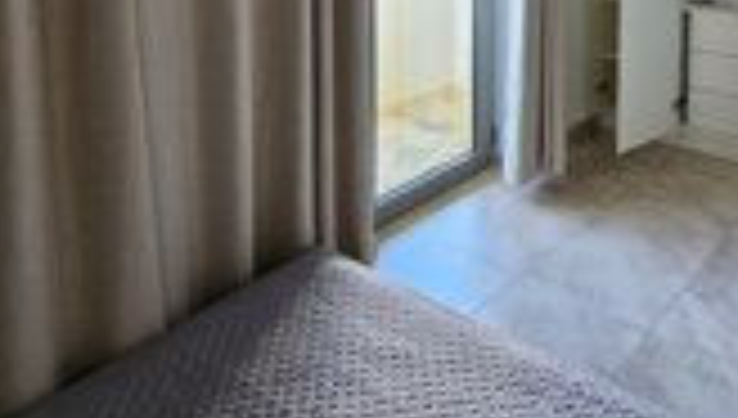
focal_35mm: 31
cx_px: 576
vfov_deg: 32.0
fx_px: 608
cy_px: -76
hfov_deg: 58.4
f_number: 2.2
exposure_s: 1/50
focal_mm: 2.2
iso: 320
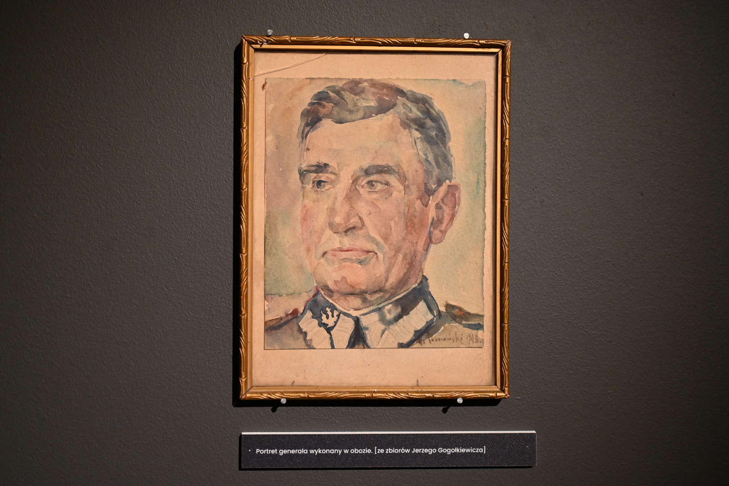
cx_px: 364
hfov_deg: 47.4
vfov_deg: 32.6
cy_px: 243
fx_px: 830
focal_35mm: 41
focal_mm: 41
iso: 560
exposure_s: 1/200
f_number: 4
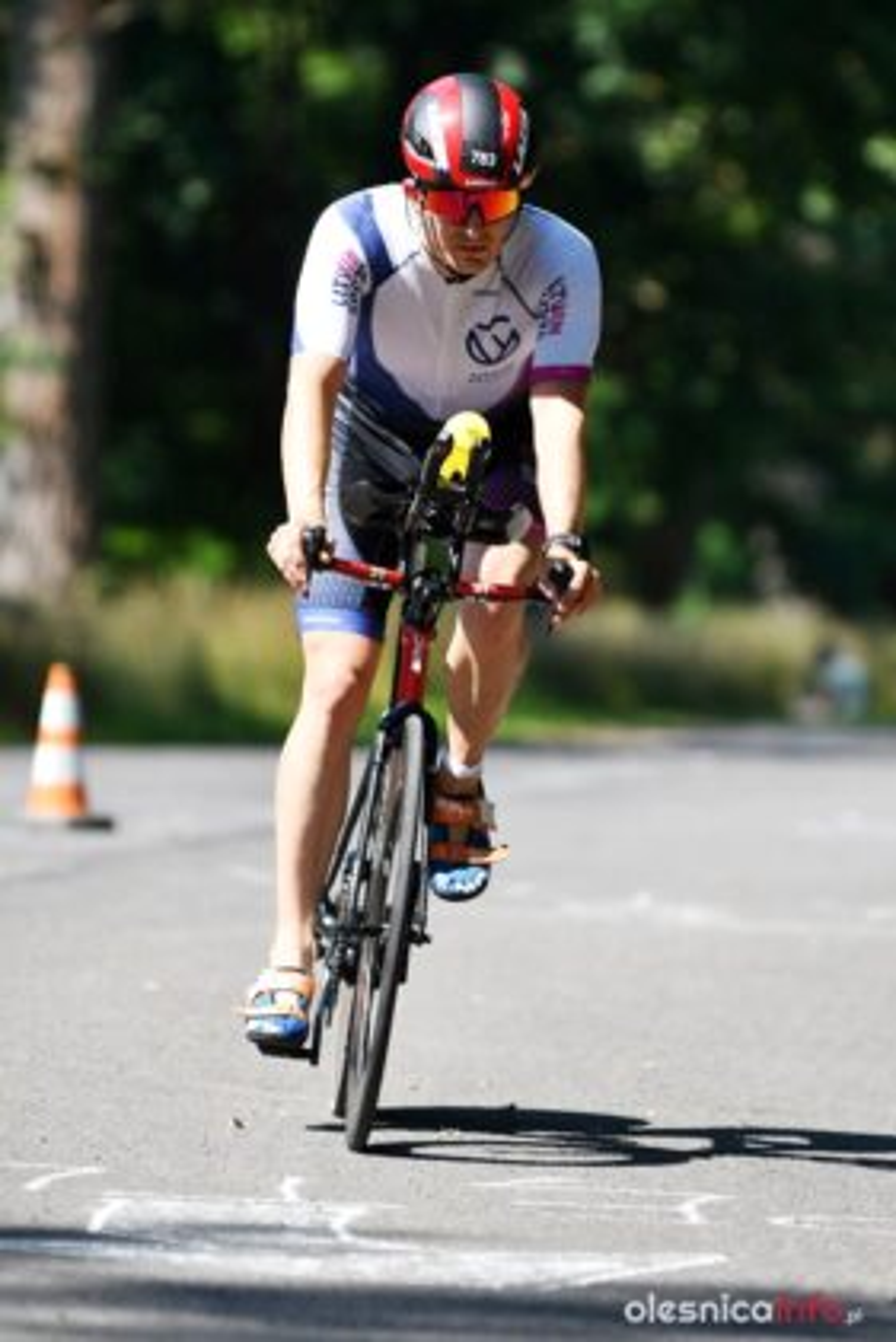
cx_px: 448
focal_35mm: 225
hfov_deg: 6.1
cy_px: 671
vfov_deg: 9.1
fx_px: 8392
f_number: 3.5
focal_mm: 150
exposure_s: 1/1250
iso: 200
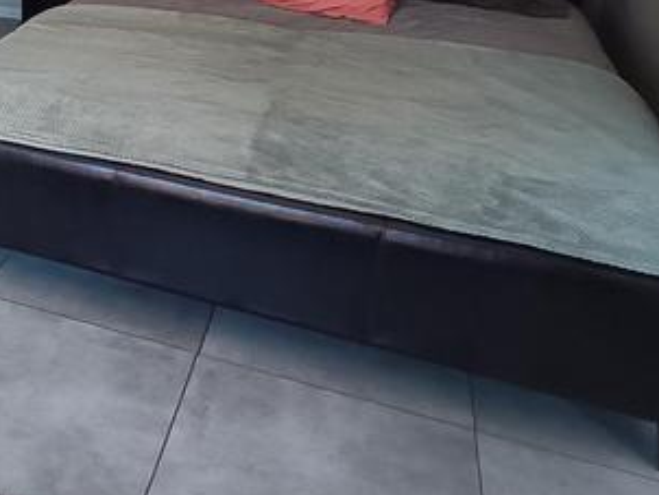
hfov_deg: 38.3
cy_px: -46
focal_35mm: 45
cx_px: 31
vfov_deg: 29.2
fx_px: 857
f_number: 2.2
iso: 380
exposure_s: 1/100
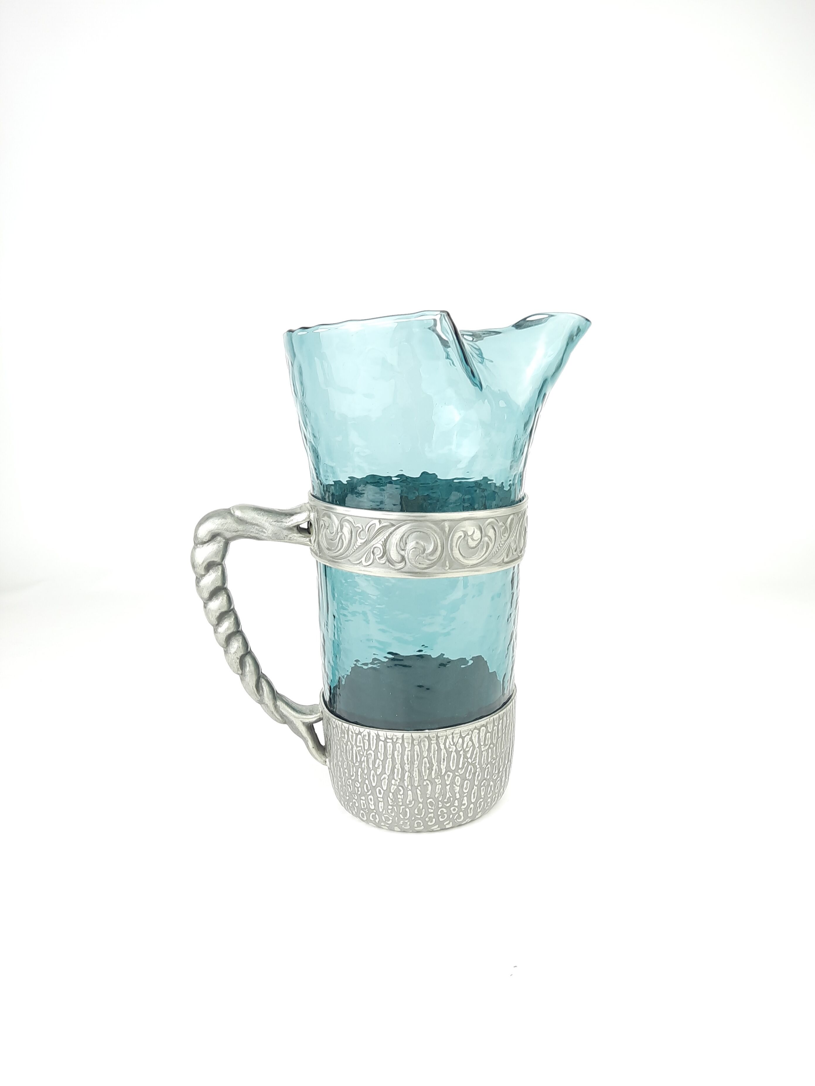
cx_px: 408
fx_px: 785
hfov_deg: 54.9
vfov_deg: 69.4
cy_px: 543
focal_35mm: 25
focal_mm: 4.6
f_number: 2
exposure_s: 1/50
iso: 50
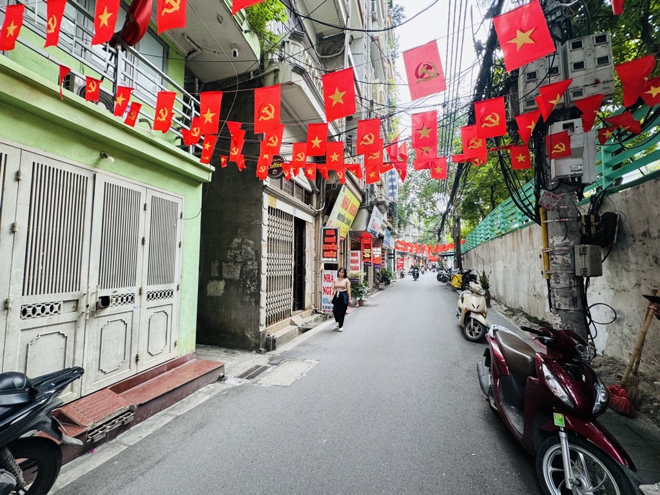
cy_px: 248
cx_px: 330
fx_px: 267
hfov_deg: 102.1
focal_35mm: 14
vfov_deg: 85.7
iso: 100
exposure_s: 1/125
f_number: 2.2
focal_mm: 2.22
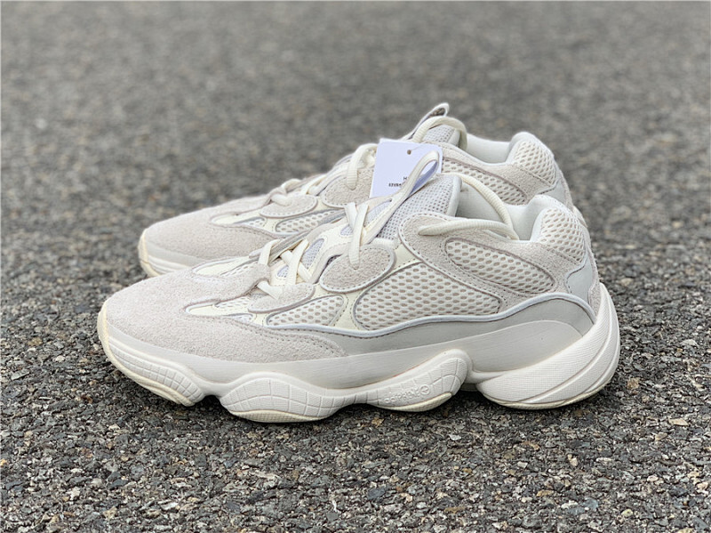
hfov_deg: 36.8
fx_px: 1067
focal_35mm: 52
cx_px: 356
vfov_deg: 28.0
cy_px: 266
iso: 16
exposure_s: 1/172
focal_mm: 6
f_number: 2.4
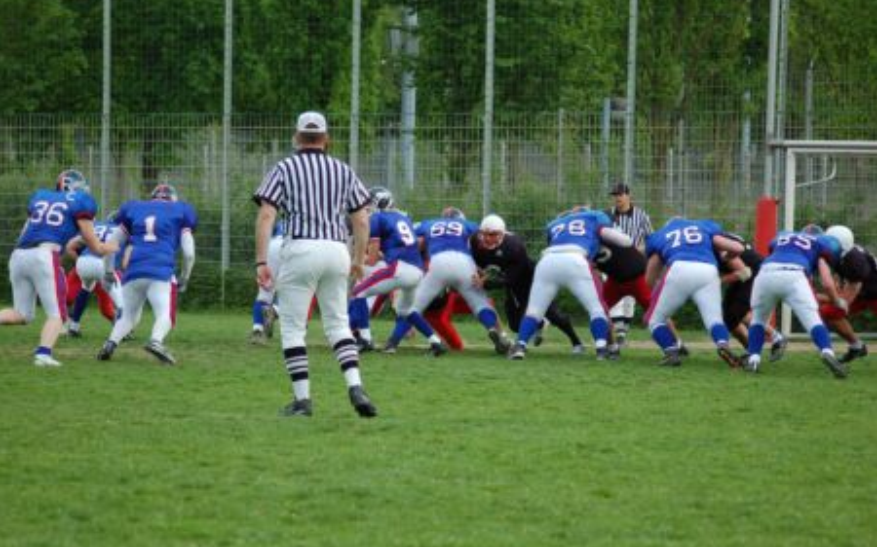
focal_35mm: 169
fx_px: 4038
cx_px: 438
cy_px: 278
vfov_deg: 7.8
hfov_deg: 12.4
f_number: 4.2
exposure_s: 1/1000
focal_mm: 110
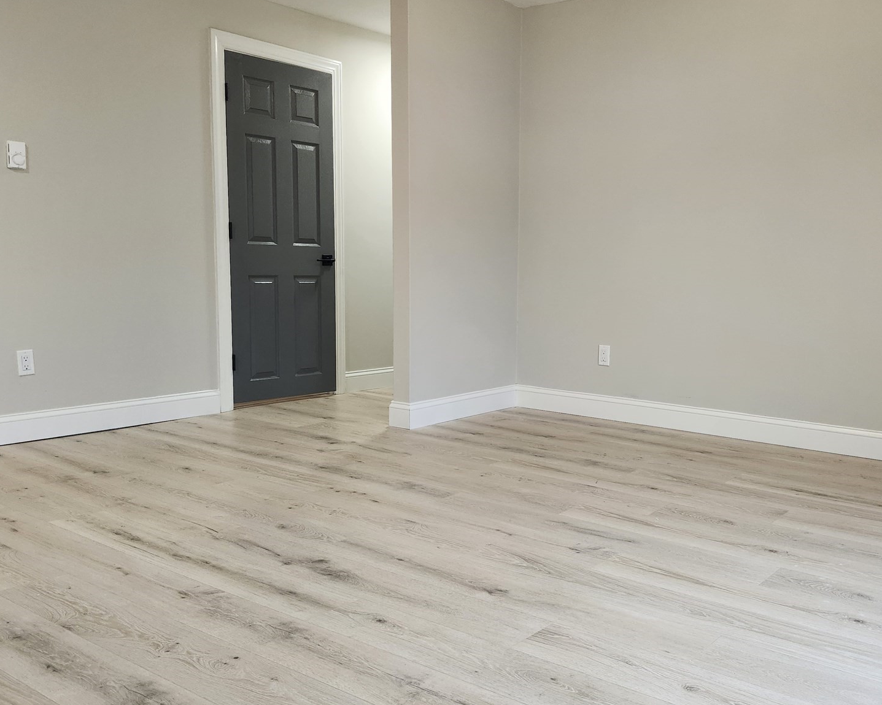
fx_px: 835
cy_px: 376
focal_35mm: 32
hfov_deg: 55.1
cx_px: 544
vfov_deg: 45.8
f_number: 1.8
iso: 250
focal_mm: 5.54
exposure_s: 1/120
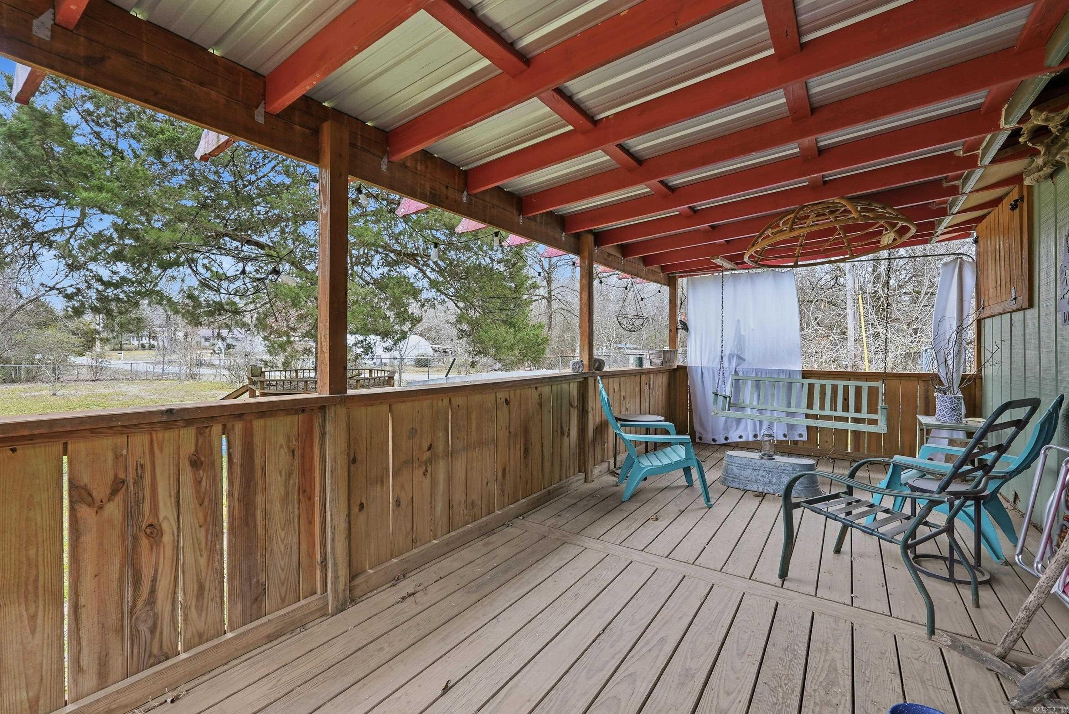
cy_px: 357
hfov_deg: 94.9
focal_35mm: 16
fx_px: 490
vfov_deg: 72.1
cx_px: 534
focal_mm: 16.5
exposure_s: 1/25
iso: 250
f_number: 9
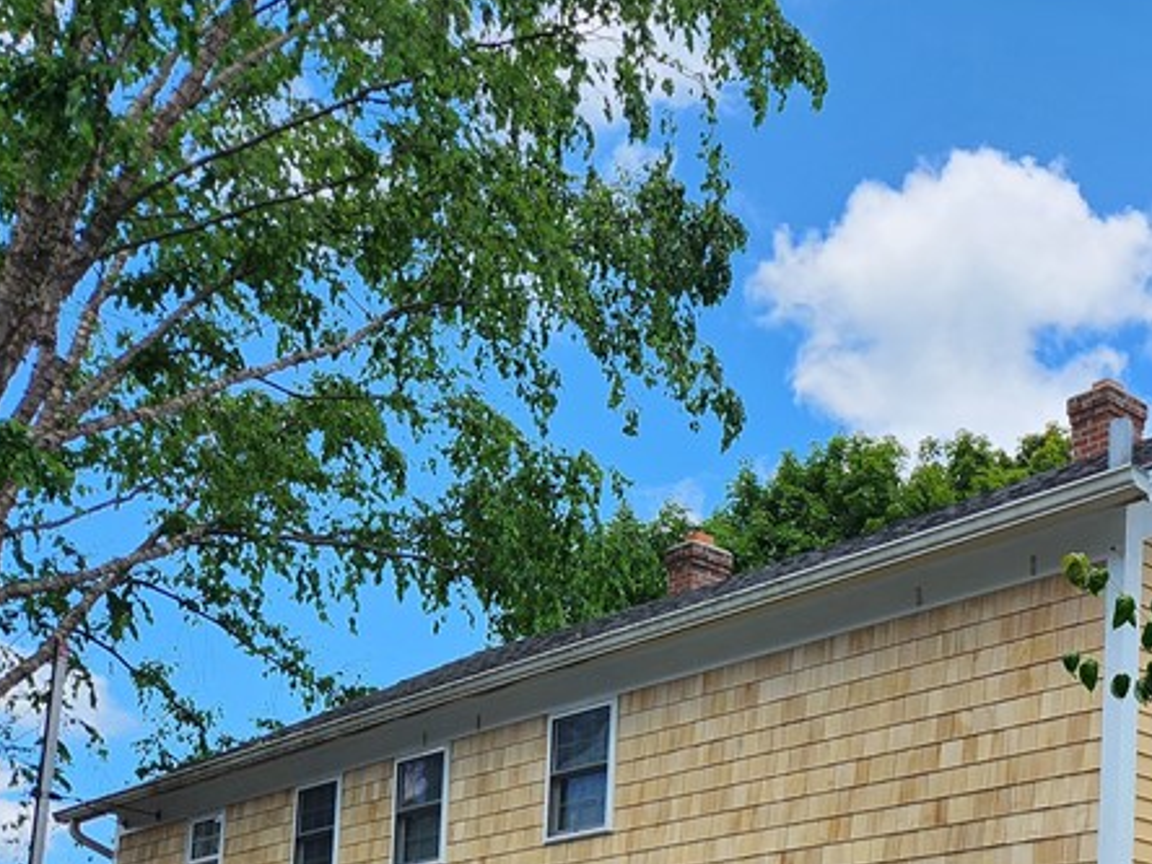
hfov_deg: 33.1
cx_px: 1160
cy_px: 970
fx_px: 1764
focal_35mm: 53
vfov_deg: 25.4
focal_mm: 5.4
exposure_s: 1/790
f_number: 1.8
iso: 20
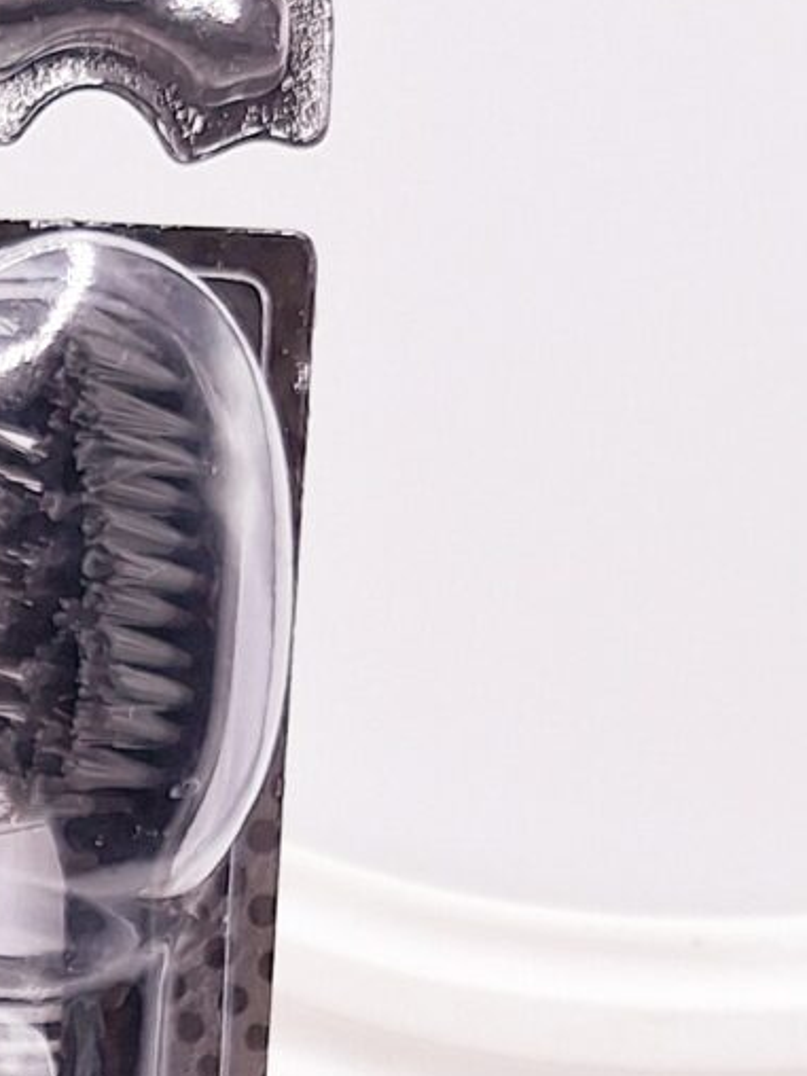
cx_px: -430
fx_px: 3606
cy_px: 2038
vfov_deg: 14.5
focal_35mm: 116
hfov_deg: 12.1
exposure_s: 1/455
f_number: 1.8
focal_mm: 5.54
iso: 40
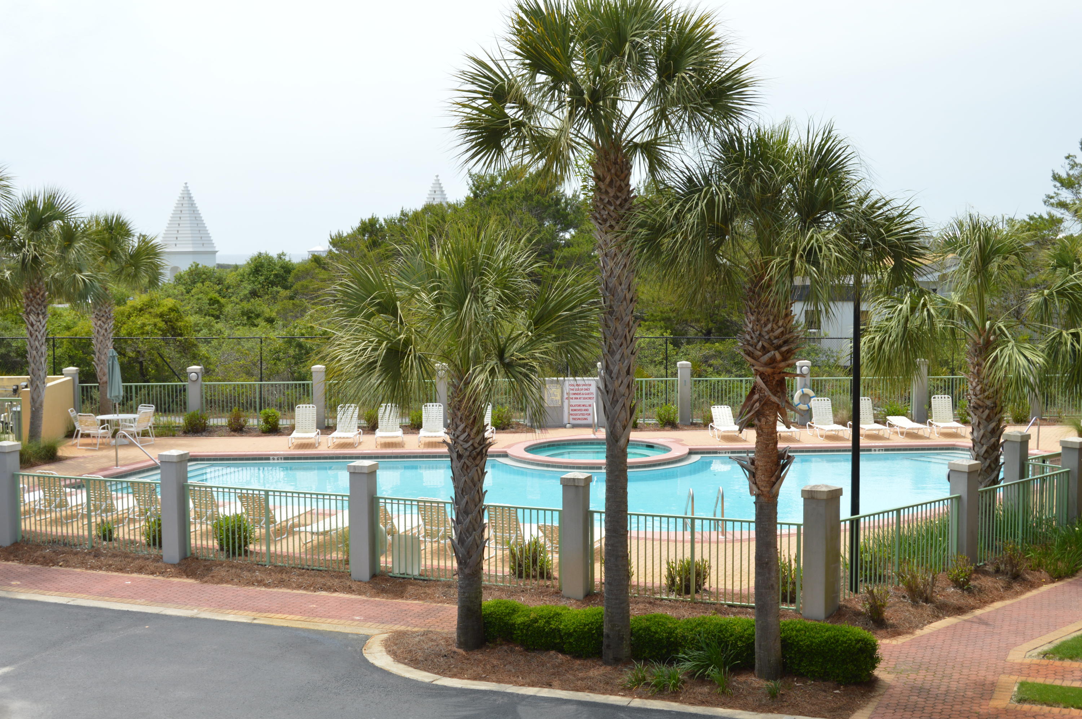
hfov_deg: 43.6
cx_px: 541
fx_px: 1351
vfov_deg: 29.8
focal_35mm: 45
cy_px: 360
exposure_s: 1/200
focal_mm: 30
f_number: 9
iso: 100
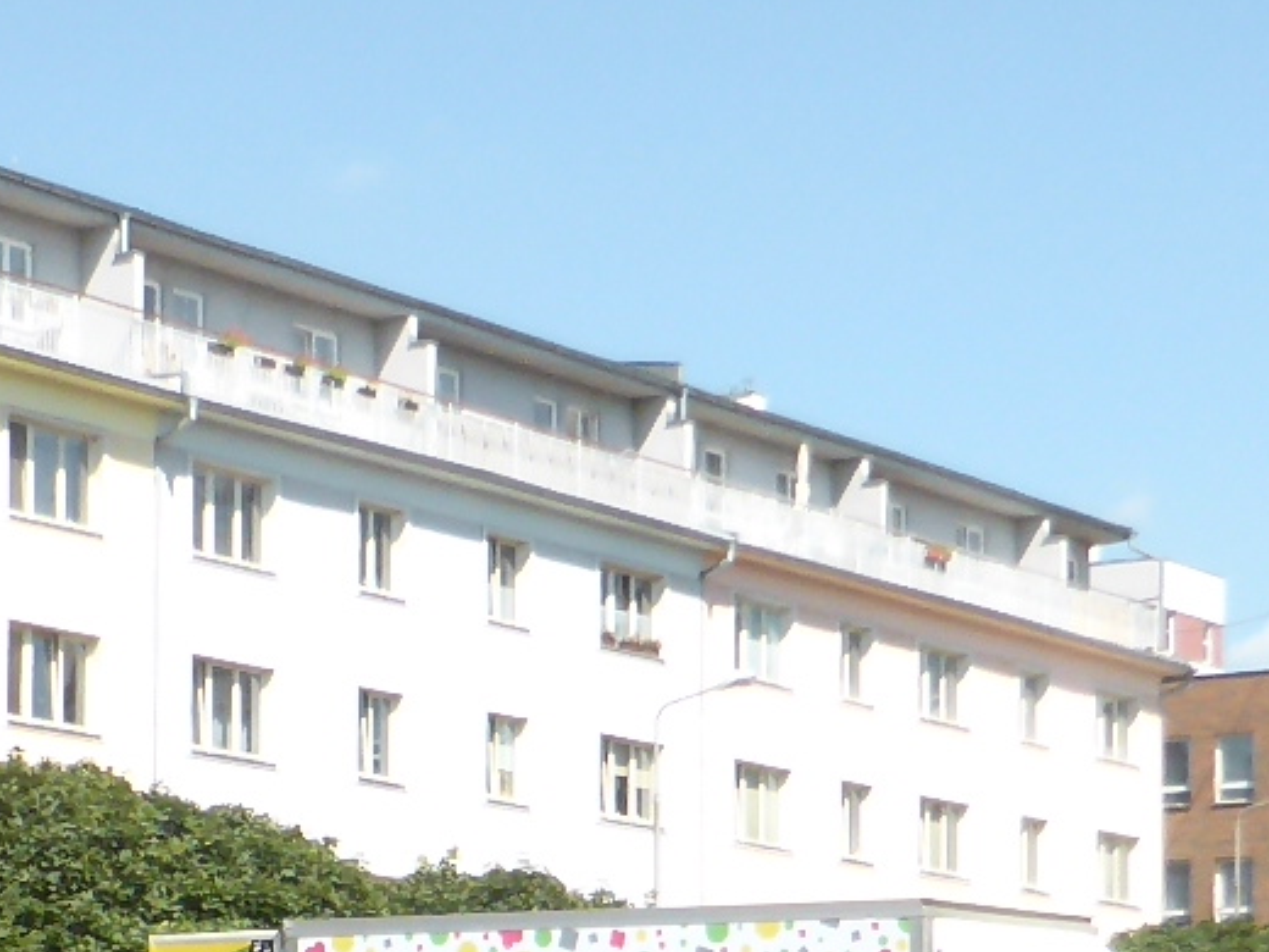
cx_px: 400
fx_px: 4509
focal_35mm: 123
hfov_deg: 16.0
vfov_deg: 11.7
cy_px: 1221
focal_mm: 4.3
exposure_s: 1/800
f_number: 3.3
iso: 100
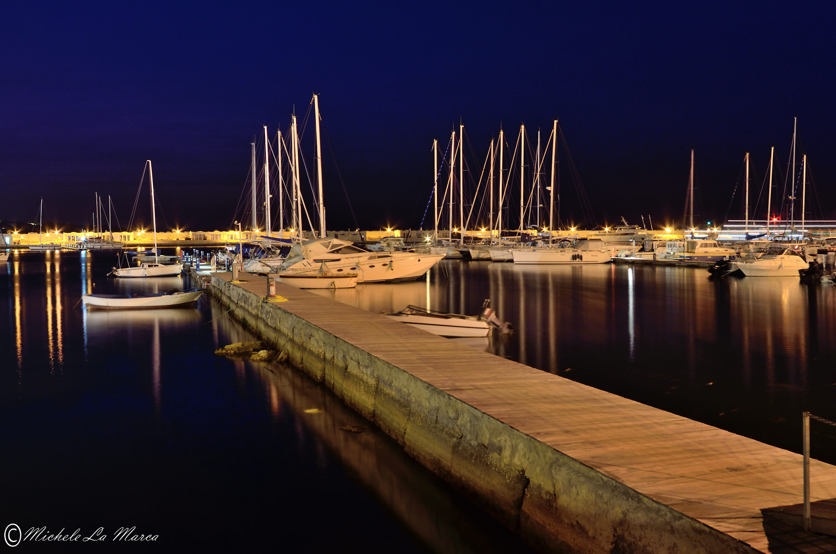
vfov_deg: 36.7
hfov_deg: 53.2
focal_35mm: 36
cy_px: 277
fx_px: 834
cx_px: 418
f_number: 8
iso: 100
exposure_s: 30
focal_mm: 24
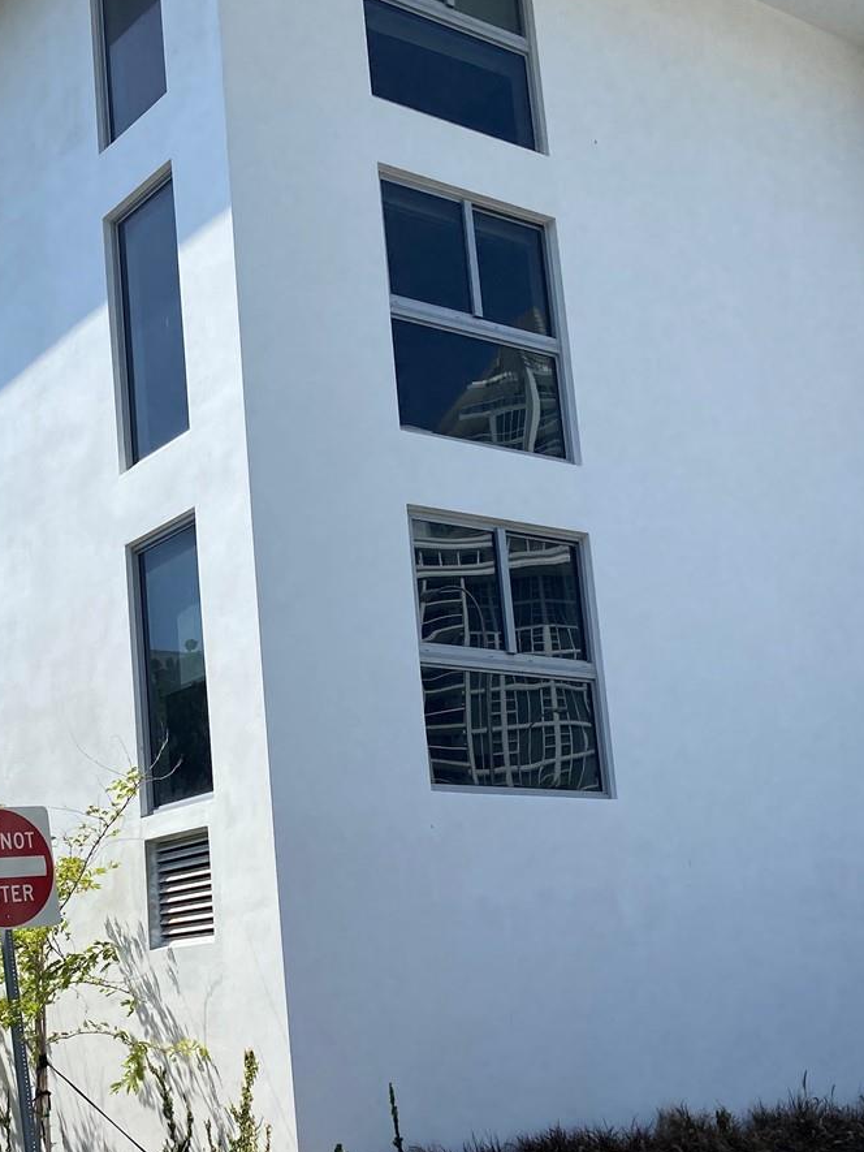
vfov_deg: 40.0
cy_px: 754
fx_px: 1564
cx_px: 87
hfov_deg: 29.6
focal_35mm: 47
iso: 32
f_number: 1.8
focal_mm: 4.25
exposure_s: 1/3040
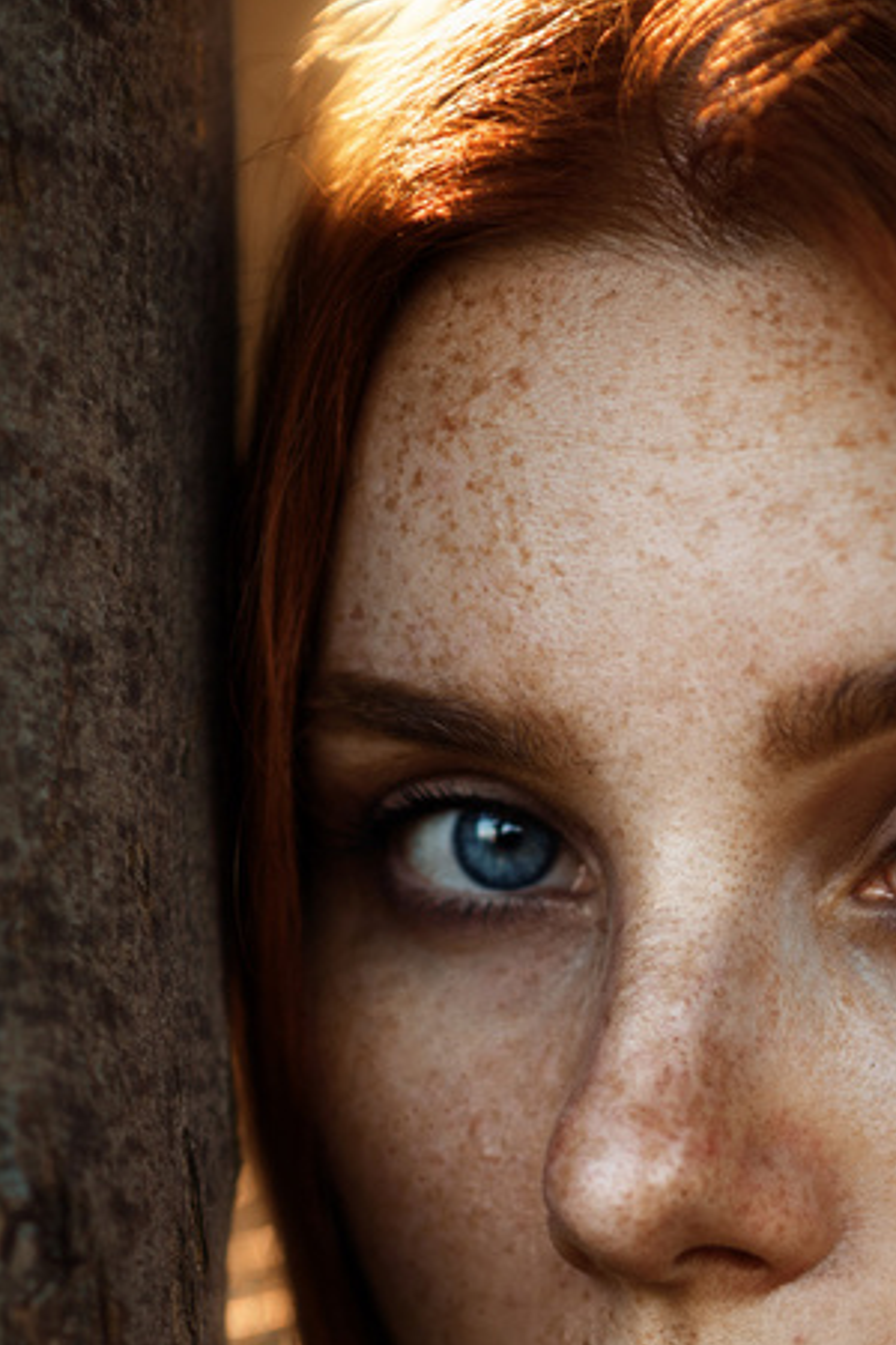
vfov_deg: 10.8
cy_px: 1243
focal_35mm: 189
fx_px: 7055
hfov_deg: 7.2
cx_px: 915
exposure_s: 1/640
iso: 160
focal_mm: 85
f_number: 2.2
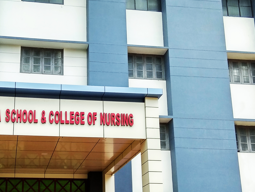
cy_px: 111
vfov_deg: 35.9
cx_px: 97
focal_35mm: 40
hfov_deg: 46.4
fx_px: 295
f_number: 2
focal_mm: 3.57
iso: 100
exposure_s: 1/50
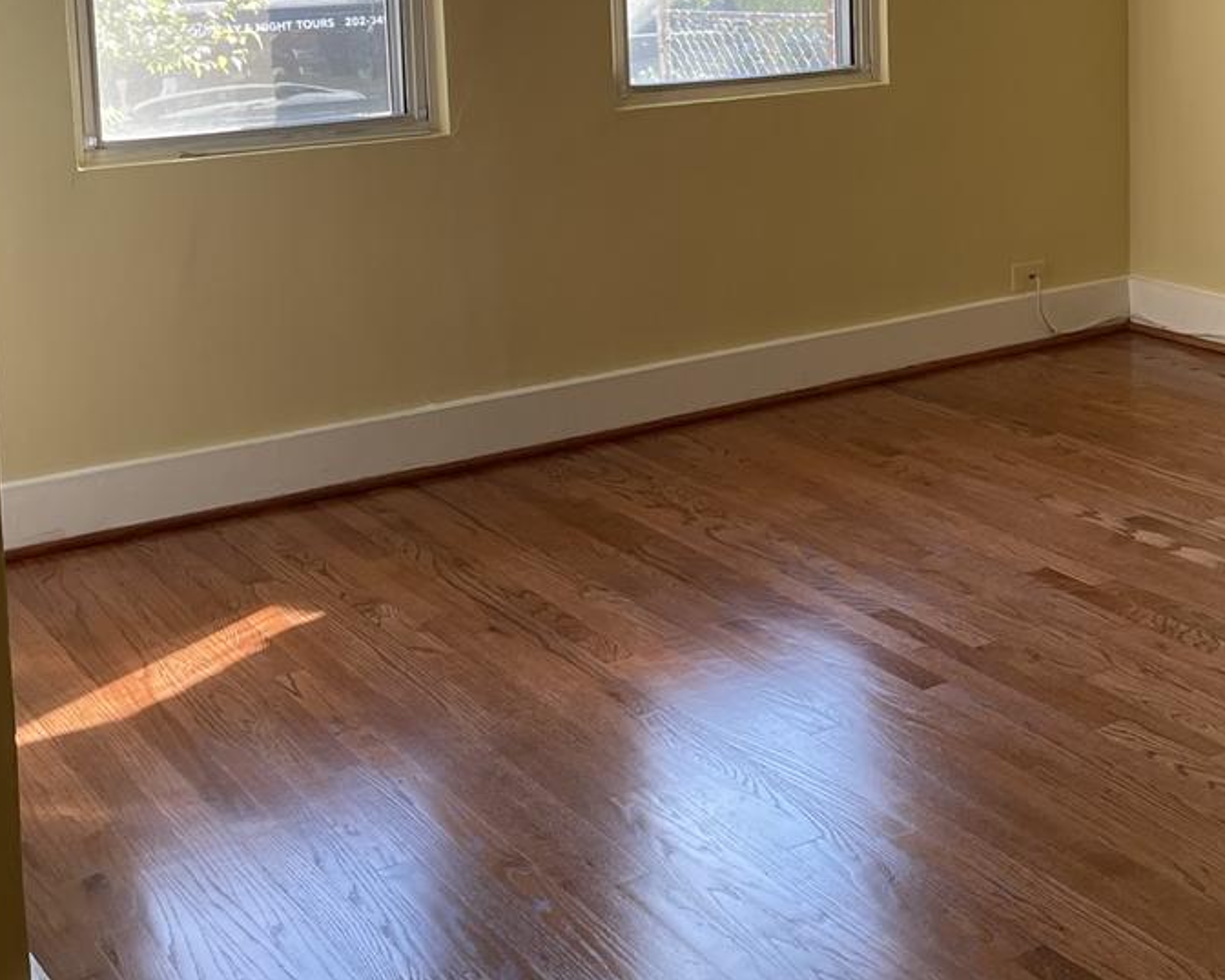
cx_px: 970
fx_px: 2103
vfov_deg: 25.4
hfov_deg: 31.7
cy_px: 78
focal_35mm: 58
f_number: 1.6
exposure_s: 1/120
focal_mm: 5.1
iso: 80
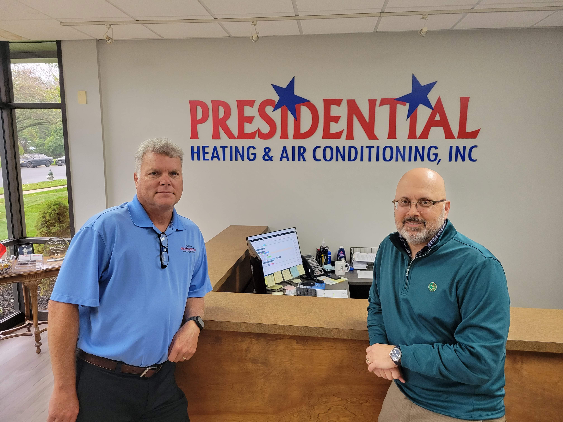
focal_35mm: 26
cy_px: 211
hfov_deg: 67.3
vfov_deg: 53.1
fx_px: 423
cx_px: 282
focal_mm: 5.4
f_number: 1.8
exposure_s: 1/120
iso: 320
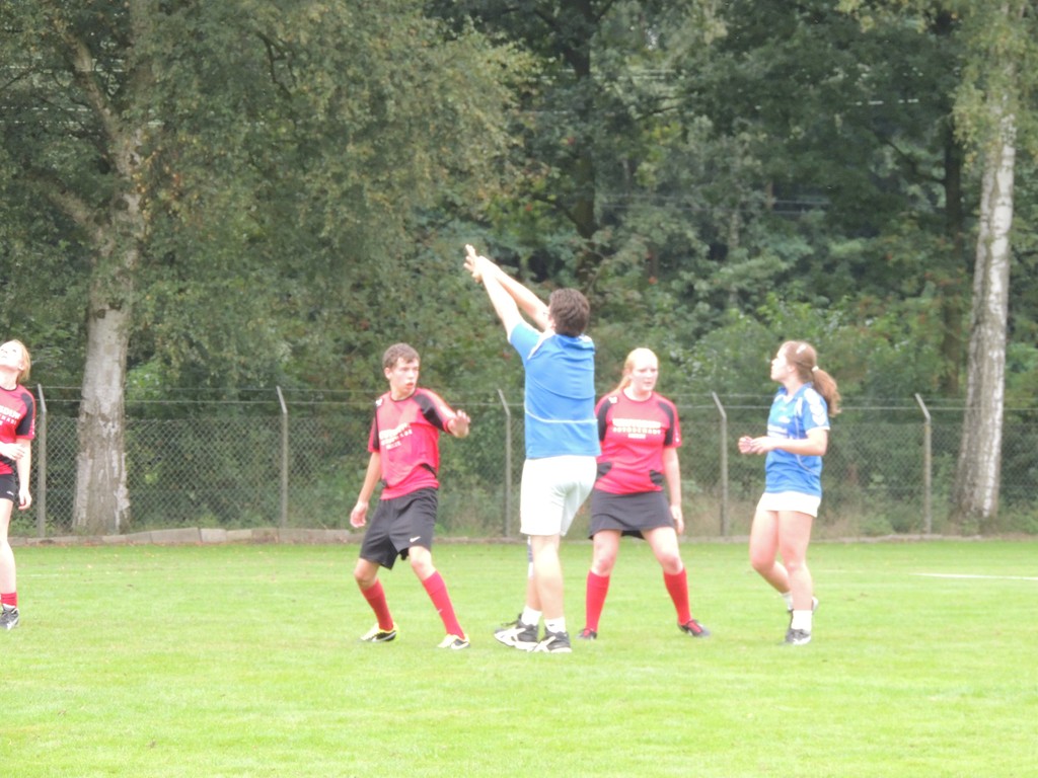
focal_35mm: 185
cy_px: 389
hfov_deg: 10.7
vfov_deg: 8.0
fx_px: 5547
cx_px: 519
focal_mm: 33
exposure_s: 1/250
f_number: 4.6
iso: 640
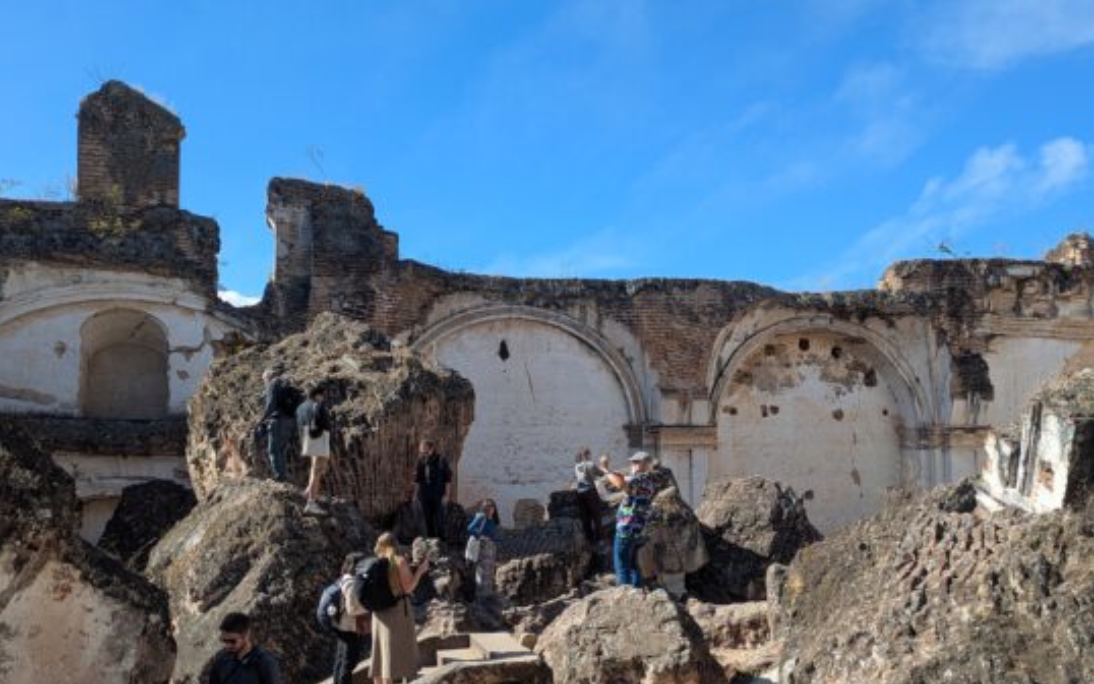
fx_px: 1013
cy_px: 379
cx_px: 553
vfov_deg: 37.2
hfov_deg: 56.7
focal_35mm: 34
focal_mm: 5.43
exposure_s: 1/1110
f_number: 1.89
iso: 43
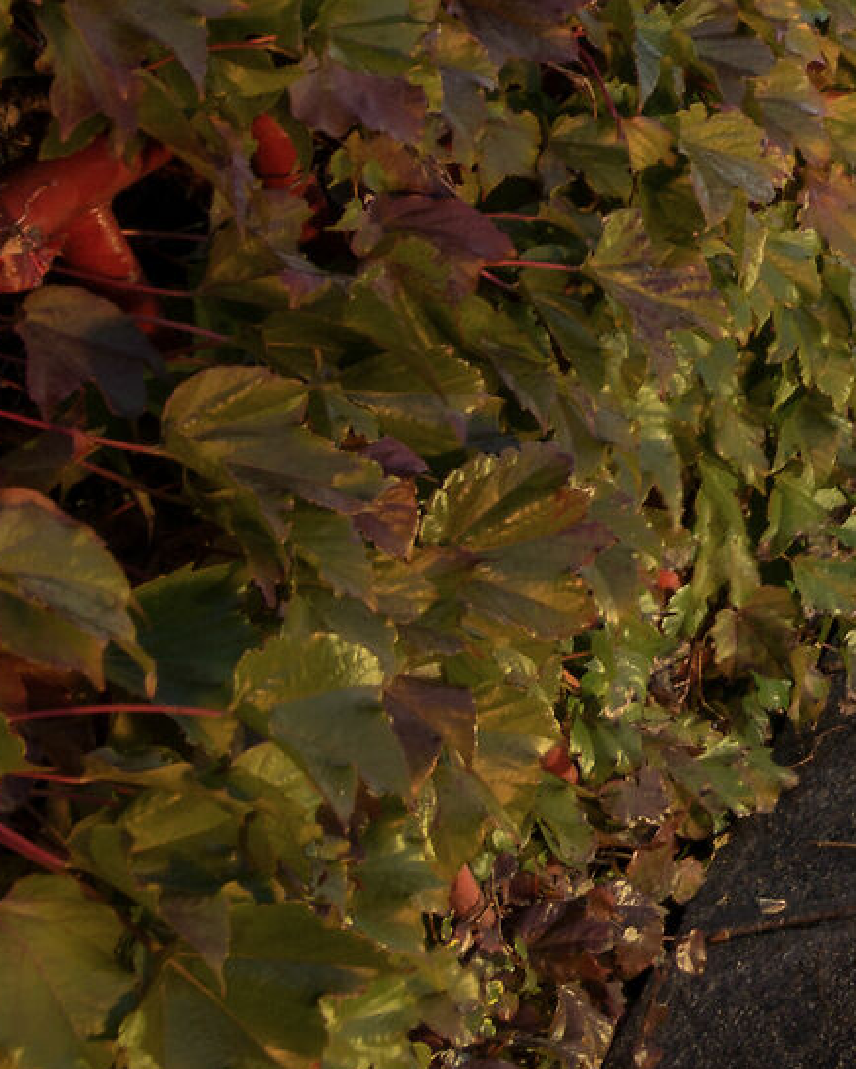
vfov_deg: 25.3
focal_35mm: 68
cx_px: 2321
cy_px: -190
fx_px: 2155
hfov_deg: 12.9
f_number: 14
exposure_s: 20
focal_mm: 11
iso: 100
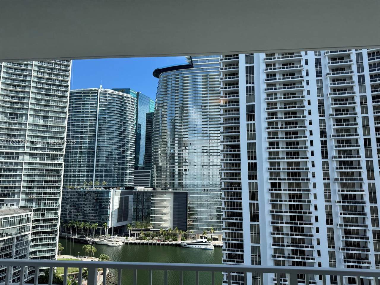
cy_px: 142
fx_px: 263
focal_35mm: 24
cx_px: 190
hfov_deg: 71.6
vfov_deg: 56.8
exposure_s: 1/1238
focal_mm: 6.76
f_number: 1.78
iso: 80
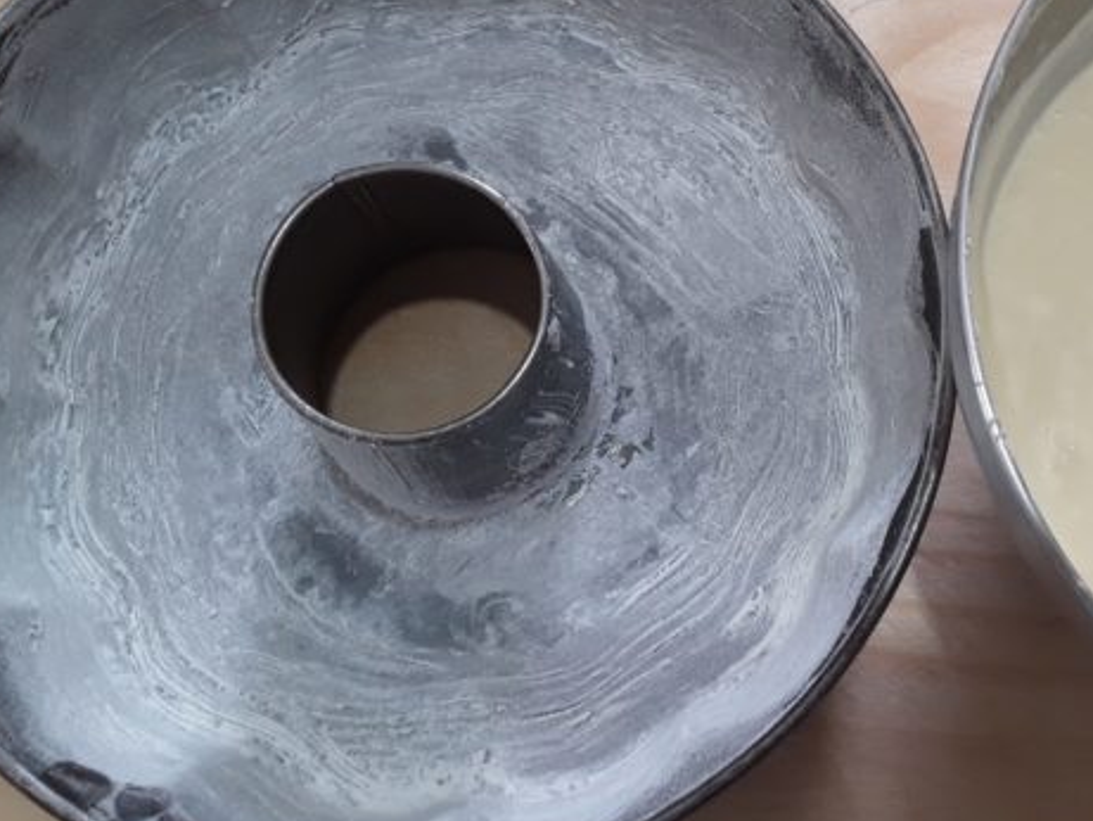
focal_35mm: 41
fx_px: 1295
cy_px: 329
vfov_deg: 35.0
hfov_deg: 44.4
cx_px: 804
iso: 64
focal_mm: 2.91
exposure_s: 1/33
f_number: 1.9
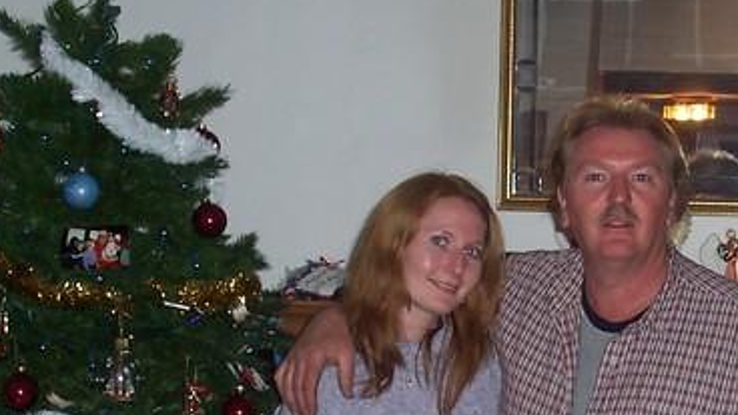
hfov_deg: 19.7
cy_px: 375
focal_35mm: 108
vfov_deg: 11.1
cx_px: 551
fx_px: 2113
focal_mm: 8.6
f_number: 3.4
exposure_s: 1/60
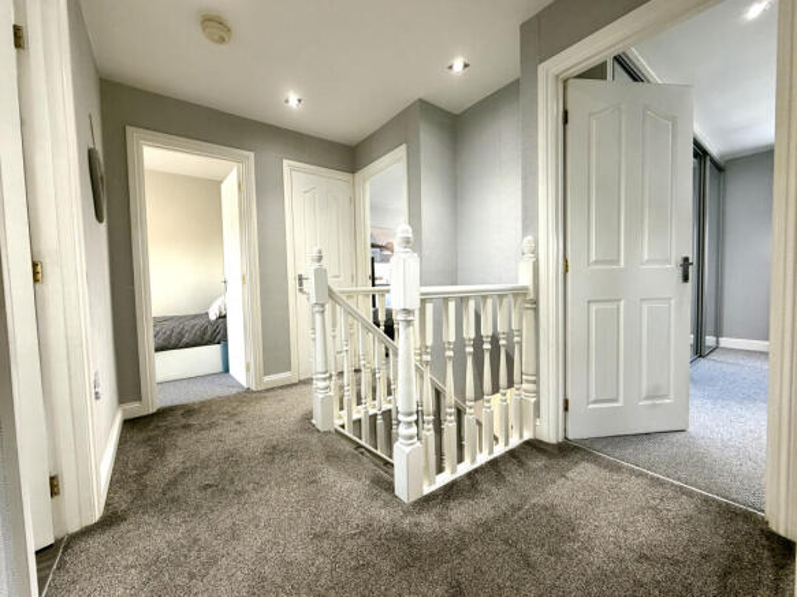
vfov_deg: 85.7
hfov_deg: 102.1
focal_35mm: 14
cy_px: 298
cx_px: 398
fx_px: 322
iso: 200
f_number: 2.2
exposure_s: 1/50
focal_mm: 2.22
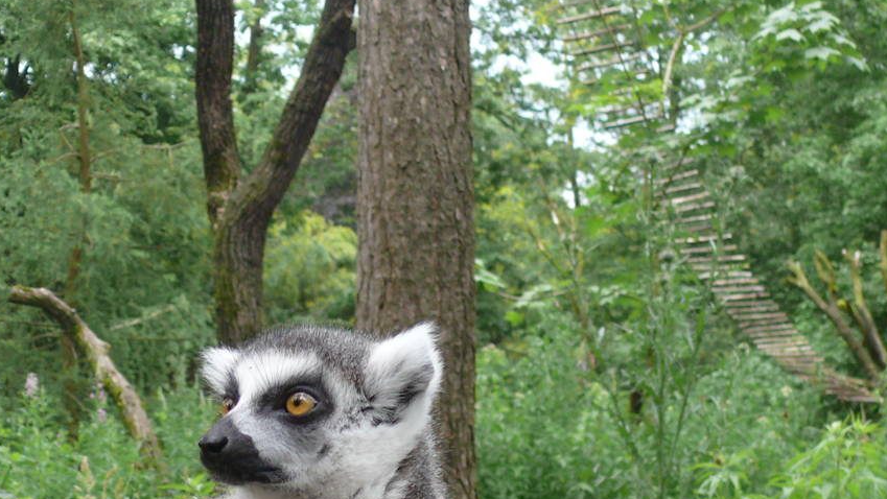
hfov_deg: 26.8
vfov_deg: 15.0
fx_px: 1835
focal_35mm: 78
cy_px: 571
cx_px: 675
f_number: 2.8
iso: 100
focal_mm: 8
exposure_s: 1/80
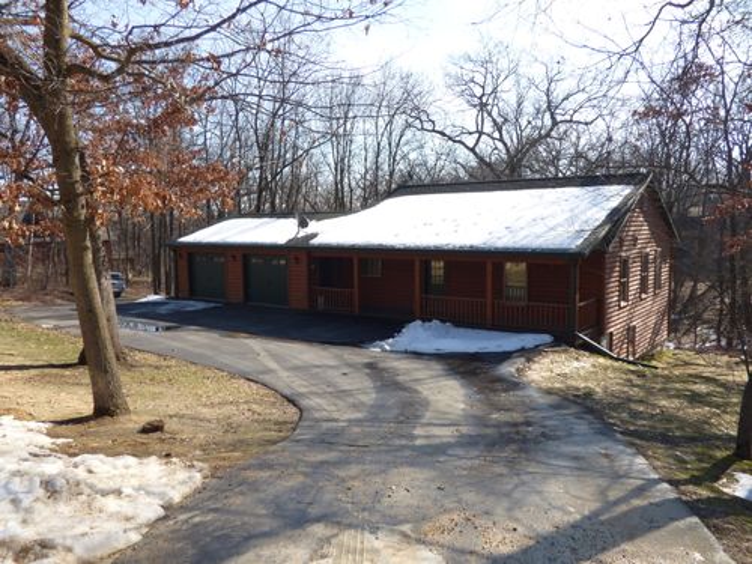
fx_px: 608
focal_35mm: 28
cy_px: 282
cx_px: 376
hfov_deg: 63.4
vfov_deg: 49.7
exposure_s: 1/640
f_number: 3.2
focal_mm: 5.04
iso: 100
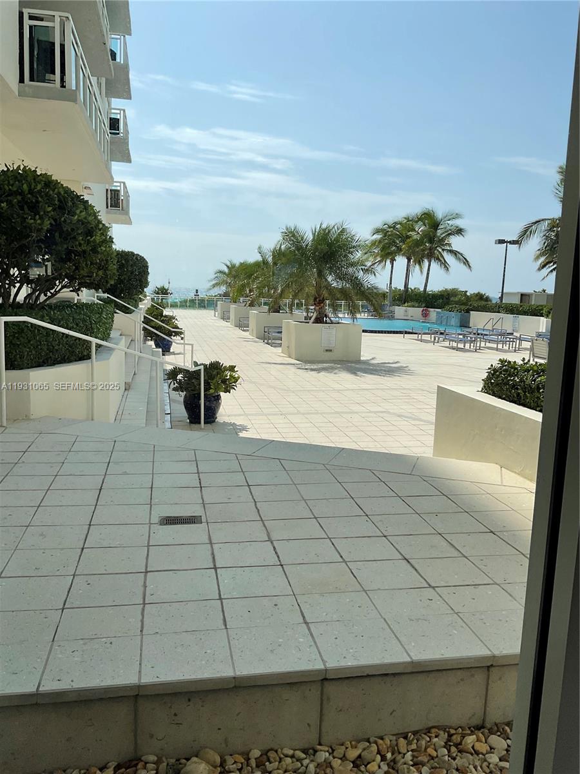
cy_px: 387
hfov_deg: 48.2
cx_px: 290
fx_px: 648
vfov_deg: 61.7
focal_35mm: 29
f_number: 1.8
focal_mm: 3
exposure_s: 1/1984
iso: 16
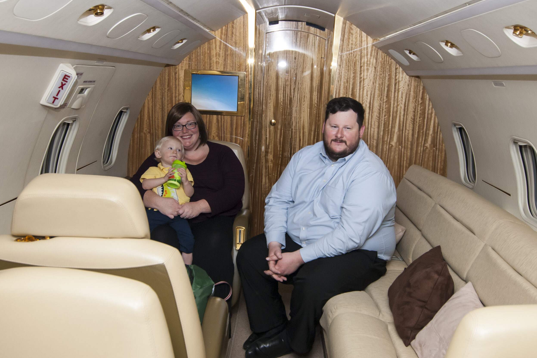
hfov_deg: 51.9
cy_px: 178
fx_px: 552
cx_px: 272
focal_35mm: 37
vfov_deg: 35.9
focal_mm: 24
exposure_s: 1/60
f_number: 5.6
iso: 400
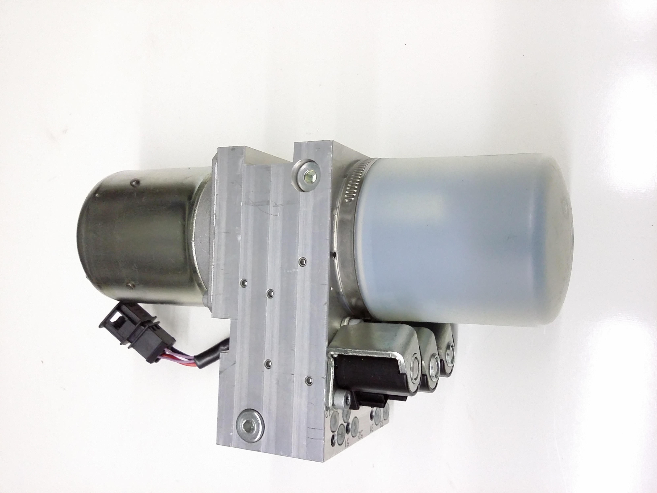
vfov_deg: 44.2
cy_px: 246
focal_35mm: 32
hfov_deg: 56.8
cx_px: 328
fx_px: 607
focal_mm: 3.4
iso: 160
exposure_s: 1/15
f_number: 2.4
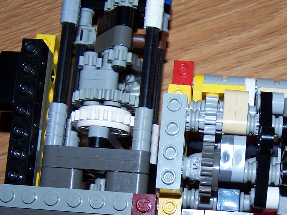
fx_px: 638
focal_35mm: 77
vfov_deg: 18.9
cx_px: 233
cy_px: 178
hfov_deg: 24.9
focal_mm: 6.3
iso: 80
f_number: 2.8
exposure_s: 1/60
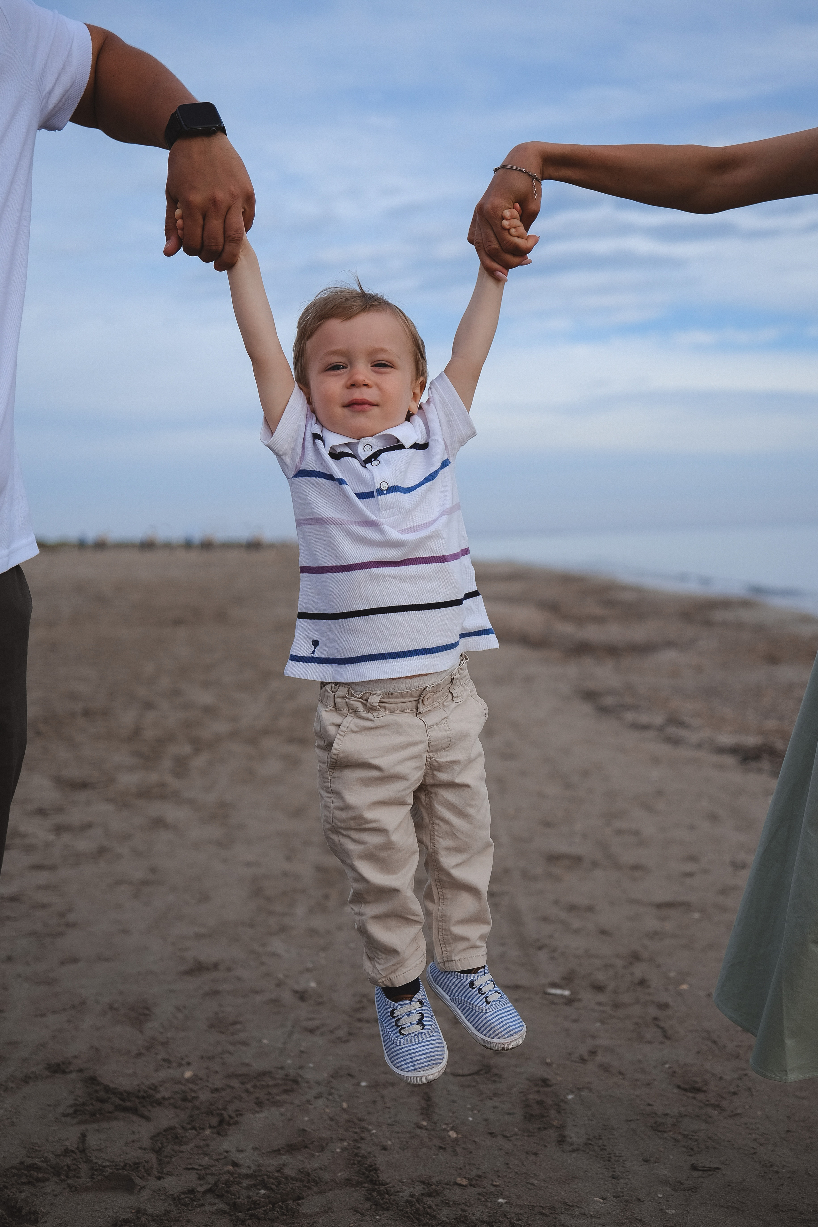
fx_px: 1193
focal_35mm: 35
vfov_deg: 54.4
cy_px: 614
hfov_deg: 37.9
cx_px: 409
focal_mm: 23
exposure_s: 1/5000
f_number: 1.4
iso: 160
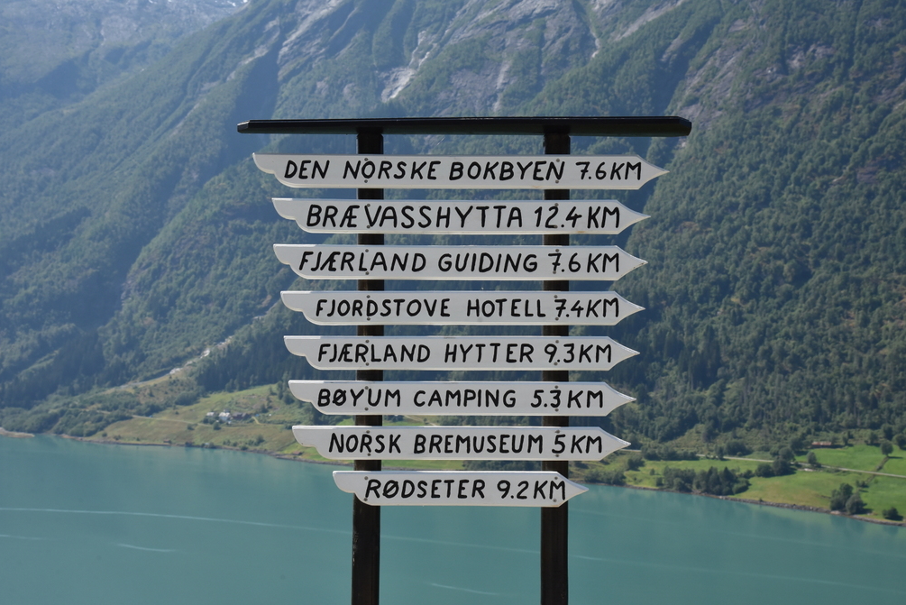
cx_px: 448
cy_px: 306
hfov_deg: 37.5
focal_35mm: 53
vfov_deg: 25.5
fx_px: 1334
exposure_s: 1/1250
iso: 1250
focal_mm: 52
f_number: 11
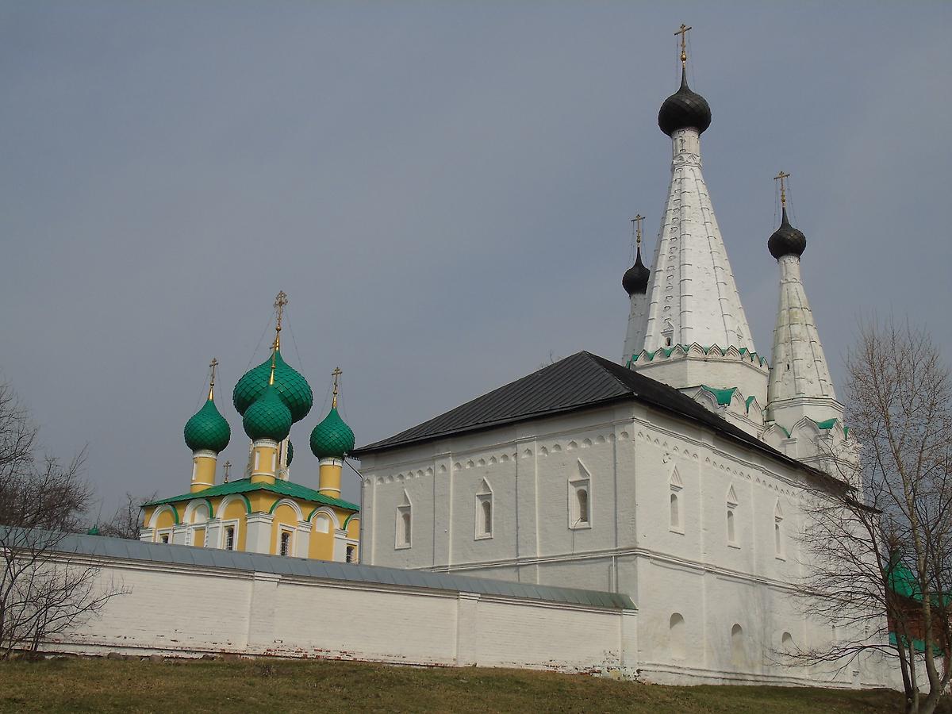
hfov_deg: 46.8
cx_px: 476
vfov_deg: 36.0
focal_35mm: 40
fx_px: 1100
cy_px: 357
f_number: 5.5
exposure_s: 1/1000
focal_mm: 7.1
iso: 80
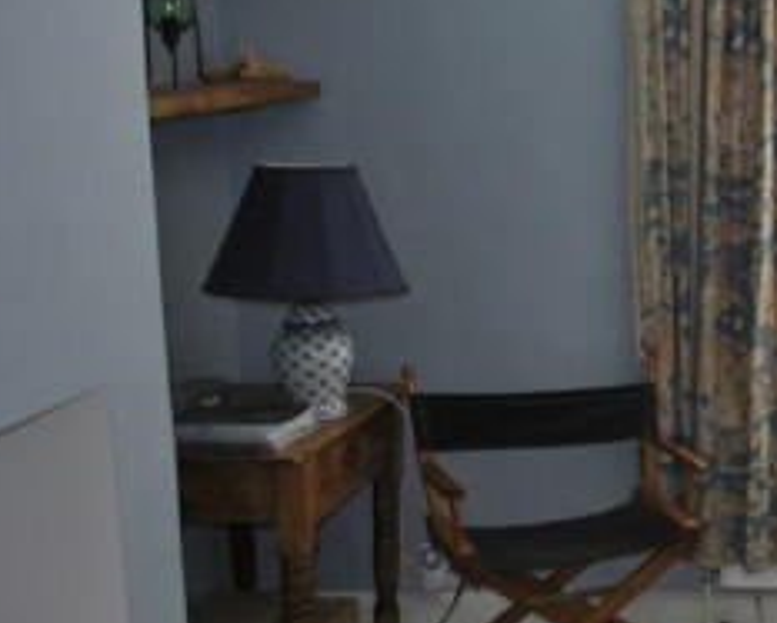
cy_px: 285
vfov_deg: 21.6
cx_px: 875
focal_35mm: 71
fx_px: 1635
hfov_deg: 24.7
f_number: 3.5
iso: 110
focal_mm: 18
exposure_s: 1/125
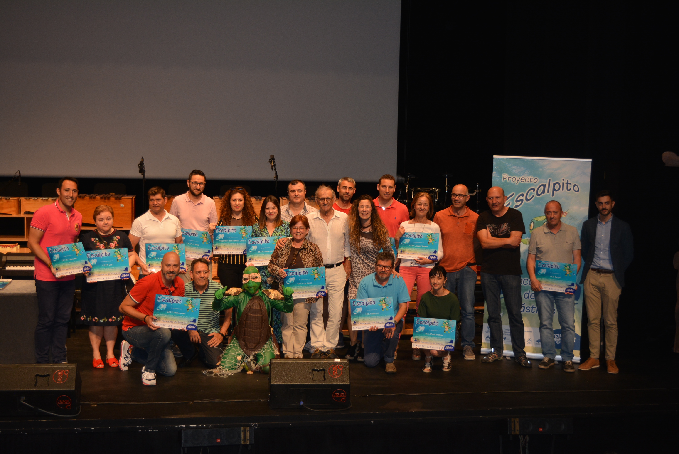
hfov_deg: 38.9
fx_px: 963
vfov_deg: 26.5
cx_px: 340
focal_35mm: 51
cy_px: 227
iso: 400
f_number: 4.5
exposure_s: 1/60
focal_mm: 34
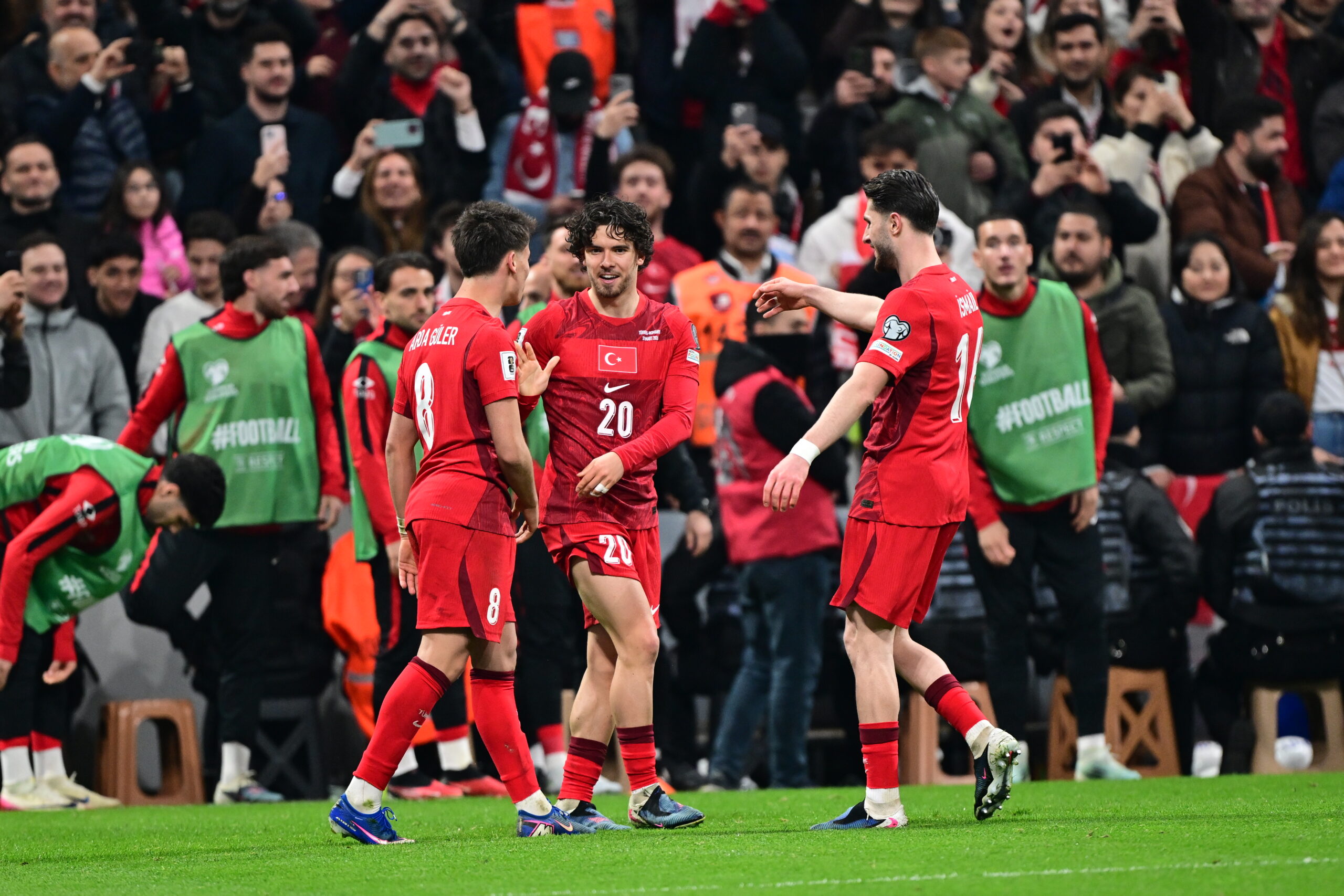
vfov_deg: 2.3
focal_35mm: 600
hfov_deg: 3.4
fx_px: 22400
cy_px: 448
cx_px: 672
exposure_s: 1/1600
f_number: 2.8
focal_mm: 400
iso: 2000
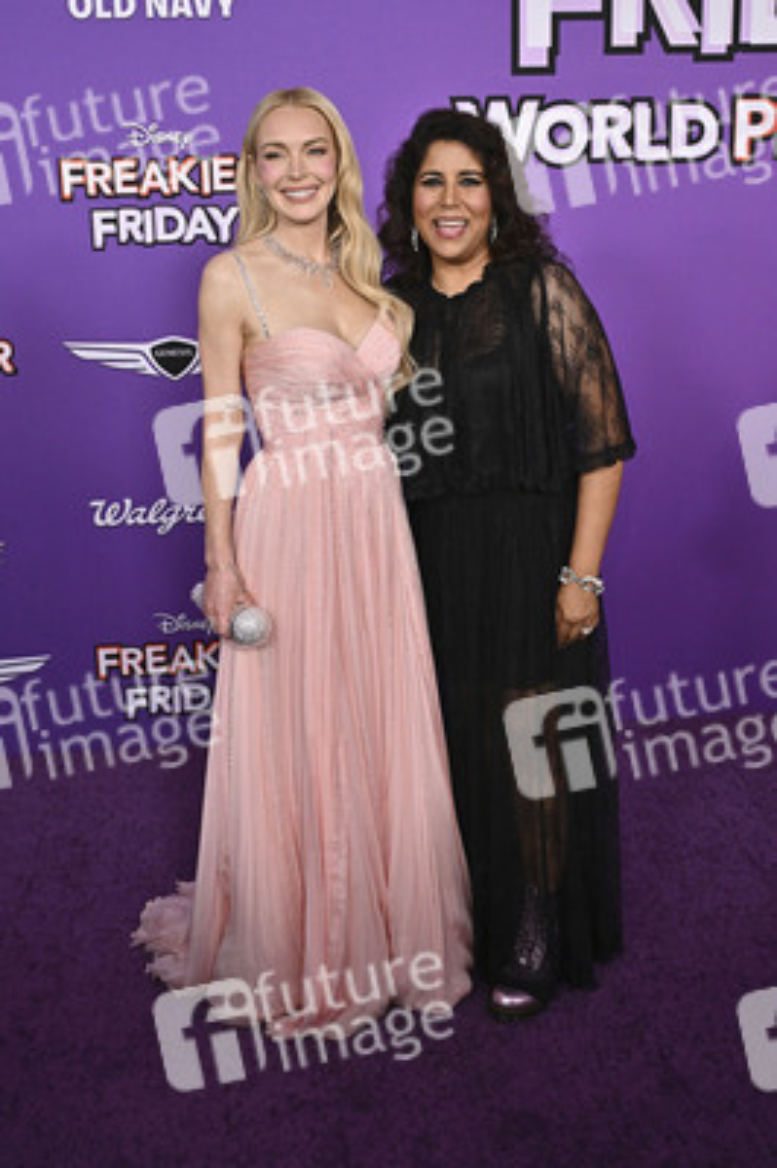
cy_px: 584
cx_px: 388
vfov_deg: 50.7
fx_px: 1232
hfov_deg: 35.0
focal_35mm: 38
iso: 1600
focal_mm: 38
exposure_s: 1/400
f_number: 7.1
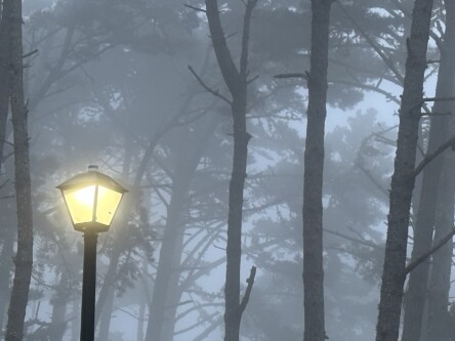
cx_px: 365
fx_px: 1420
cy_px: 164
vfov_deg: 13.7
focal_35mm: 108
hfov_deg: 18.0
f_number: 1.78
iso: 80
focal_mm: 6.86
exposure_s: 1/71
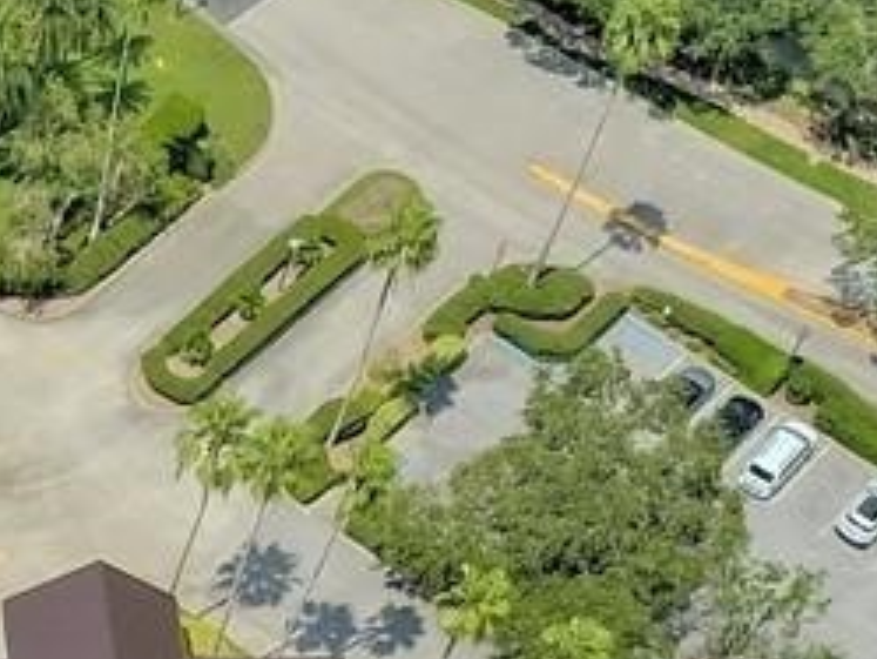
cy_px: 941
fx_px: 2712
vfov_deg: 13.2
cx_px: -578
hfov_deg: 16.2
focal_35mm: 107
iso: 200
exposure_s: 1/3200
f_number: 2.2
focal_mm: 4.73
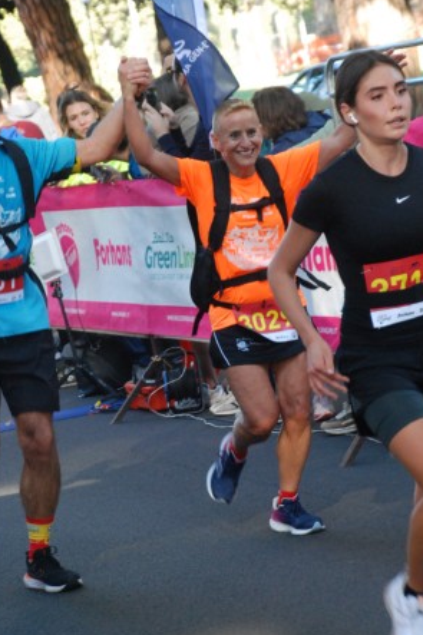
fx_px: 2693
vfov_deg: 13.5
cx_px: 246
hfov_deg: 9.0
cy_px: 292
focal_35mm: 153
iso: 1000
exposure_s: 1/200
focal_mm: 75
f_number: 5.6
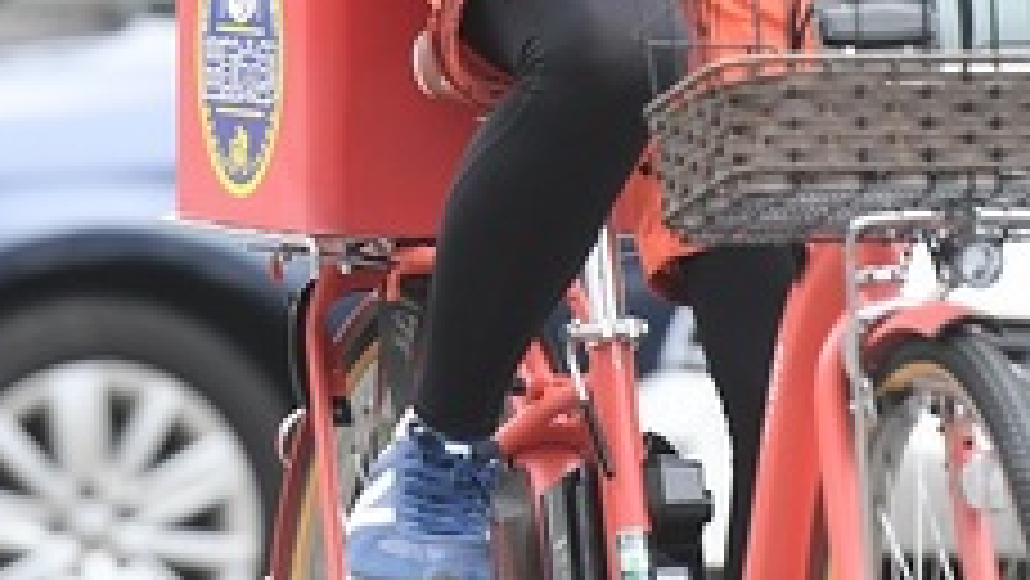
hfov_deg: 3.3
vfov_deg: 1.9
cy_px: -373
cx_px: 666
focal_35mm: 650
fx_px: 17759
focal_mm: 200
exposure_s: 1/1600
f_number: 3.5
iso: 1600
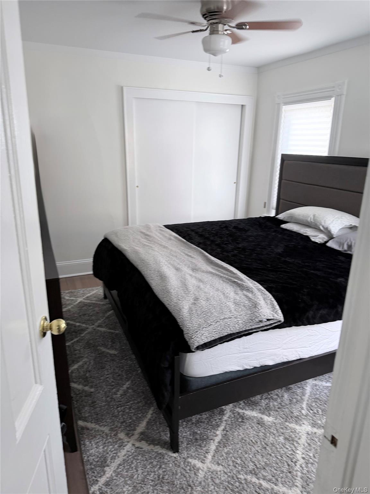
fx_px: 342
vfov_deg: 71.6
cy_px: 247
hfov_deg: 56.8
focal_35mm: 24
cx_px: 185
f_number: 1.78
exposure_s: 1/91
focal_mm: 6.76
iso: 200
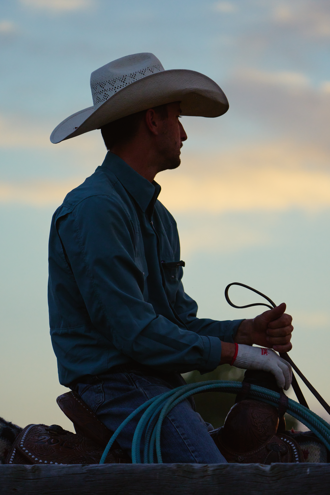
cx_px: 165
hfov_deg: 6.9
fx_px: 2750
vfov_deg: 10.3
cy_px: 248
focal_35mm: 200
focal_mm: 200
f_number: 5.6
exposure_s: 1/1600
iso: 3200
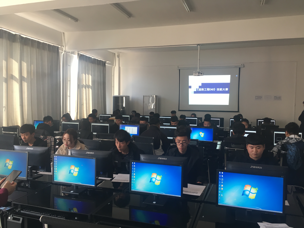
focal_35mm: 29
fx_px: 255
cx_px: 152
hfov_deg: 61.7
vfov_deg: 48.2
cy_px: 114
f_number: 2.2
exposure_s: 1/33
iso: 64
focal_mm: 4.15
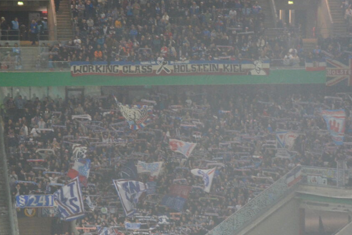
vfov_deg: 5.0
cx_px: 220
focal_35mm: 277
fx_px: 2709
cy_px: 118
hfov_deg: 7.4
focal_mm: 98
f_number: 5.6
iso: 2200
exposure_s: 1/125
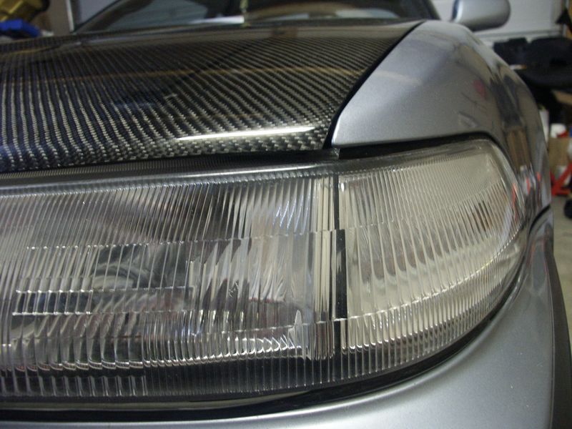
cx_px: 286
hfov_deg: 61.7
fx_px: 479
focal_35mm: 29
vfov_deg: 48.2
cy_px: 214
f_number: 2.8
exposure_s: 1/8
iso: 200
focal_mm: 7.65
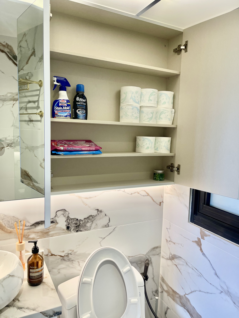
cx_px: 120
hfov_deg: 54.9
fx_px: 230
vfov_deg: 69.4
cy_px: 159
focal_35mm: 25
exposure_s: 1/100
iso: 125
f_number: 1.6
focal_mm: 5.1
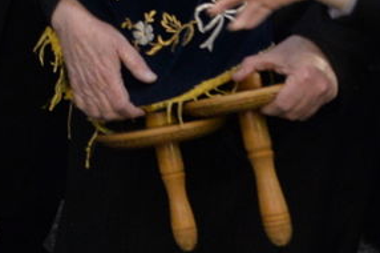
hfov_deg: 13.3
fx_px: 1550
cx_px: -173
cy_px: -243
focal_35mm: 147
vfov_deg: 8.8
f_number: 3
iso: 2500
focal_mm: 30
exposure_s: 1/80
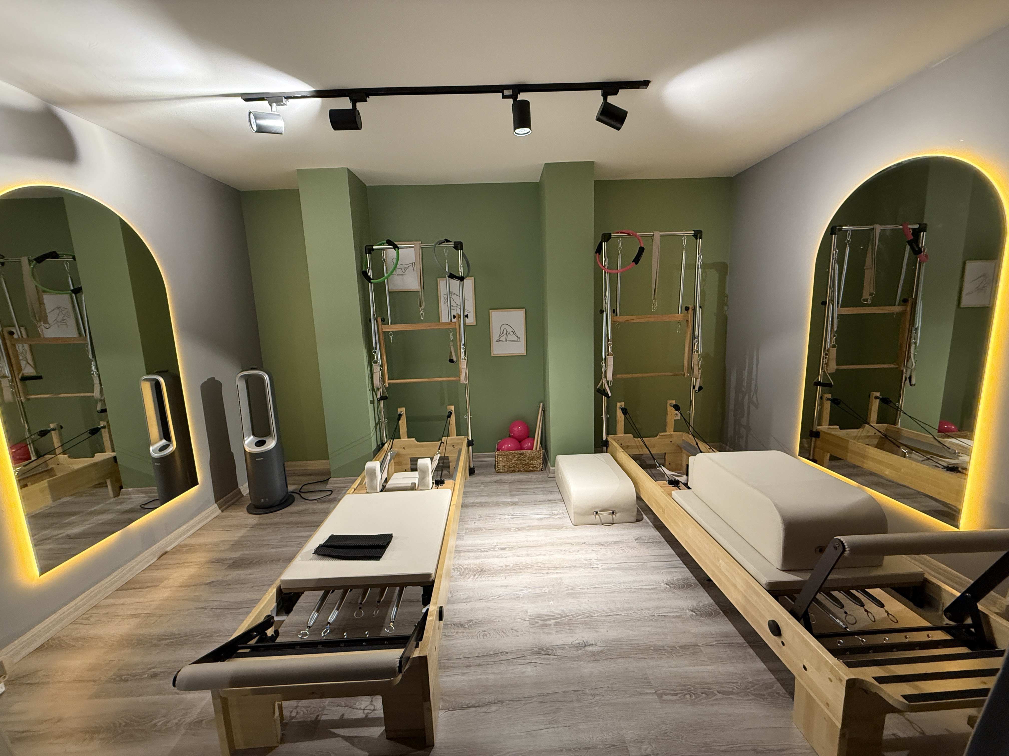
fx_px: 408
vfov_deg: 85.7
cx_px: 504
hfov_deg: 102.1
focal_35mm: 14
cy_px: 378
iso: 320
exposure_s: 1/50
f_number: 2.2
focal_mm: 2.22
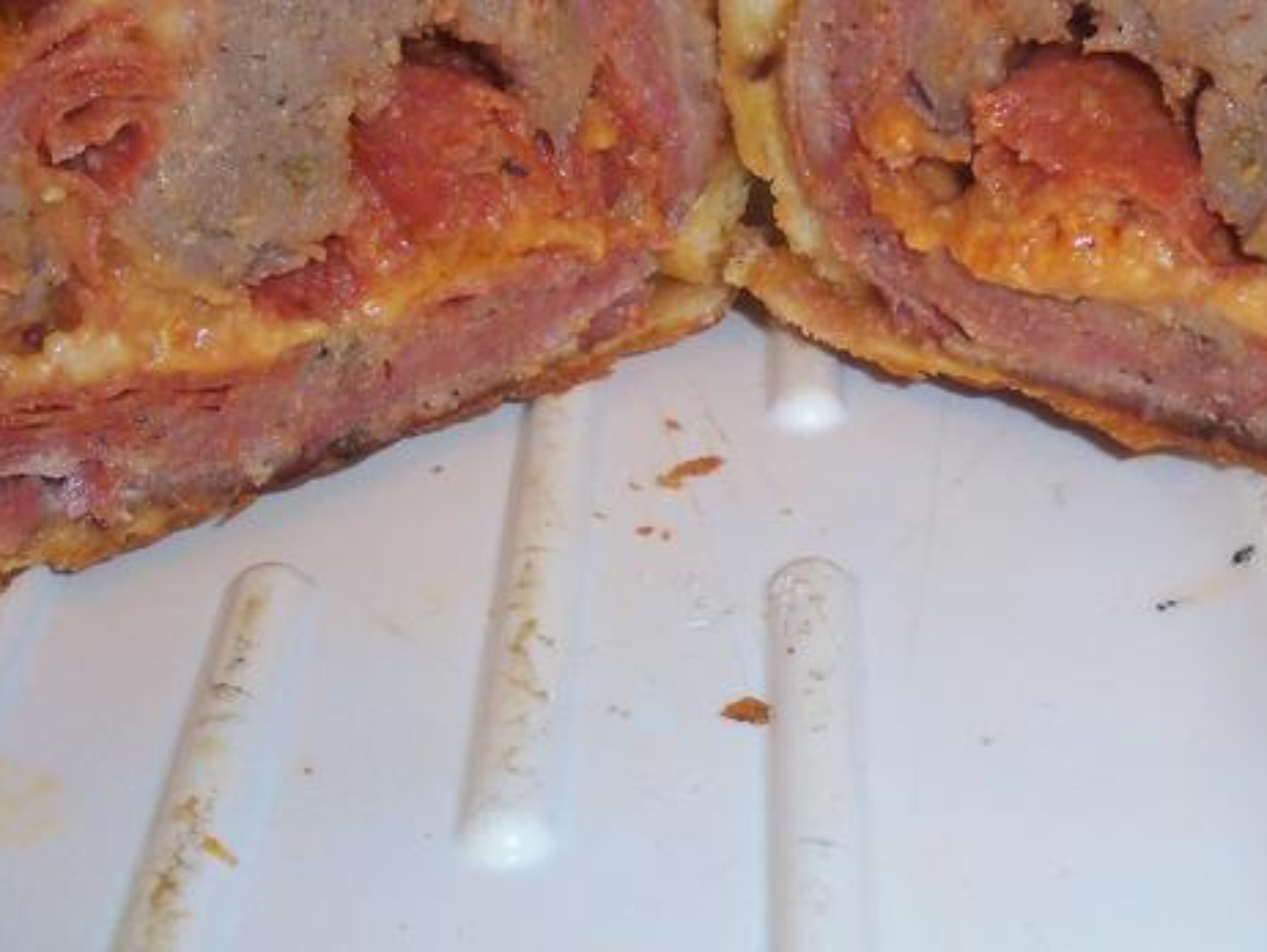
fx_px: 2710
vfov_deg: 19.8
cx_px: 683
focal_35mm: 74
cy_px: 224
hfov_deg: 26.3
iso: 200
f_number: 3.5
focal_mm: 6.3
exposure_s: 1/60
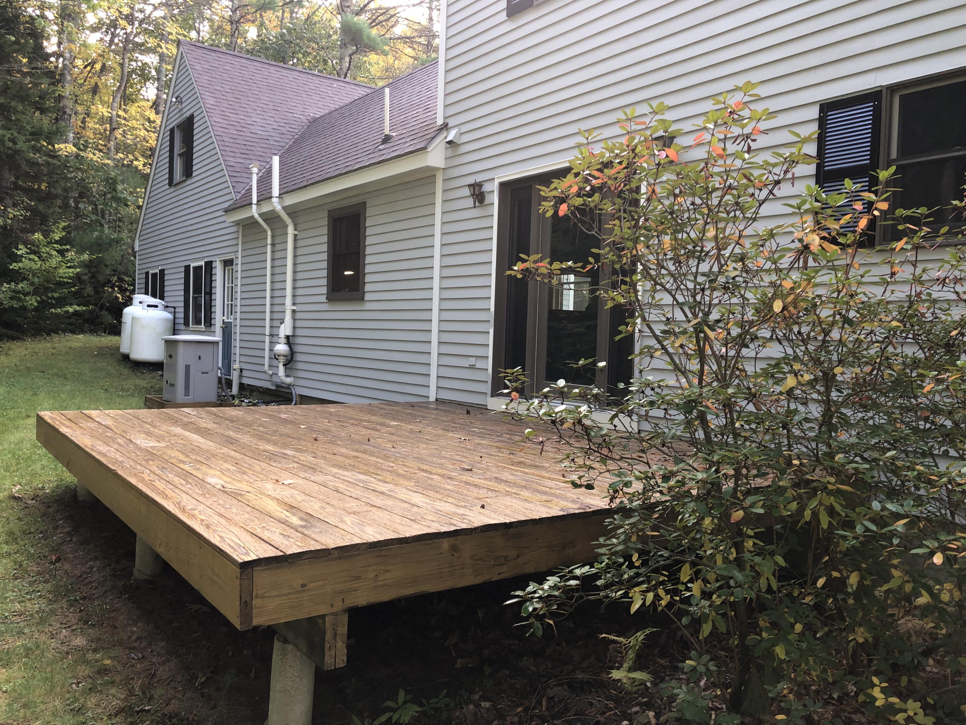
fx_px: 781
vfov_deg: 49.7
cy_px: 362
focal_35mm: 28
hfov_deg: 63.4
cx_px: 483
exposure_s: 1/120
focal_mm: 3.99
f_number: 1.8
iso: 50
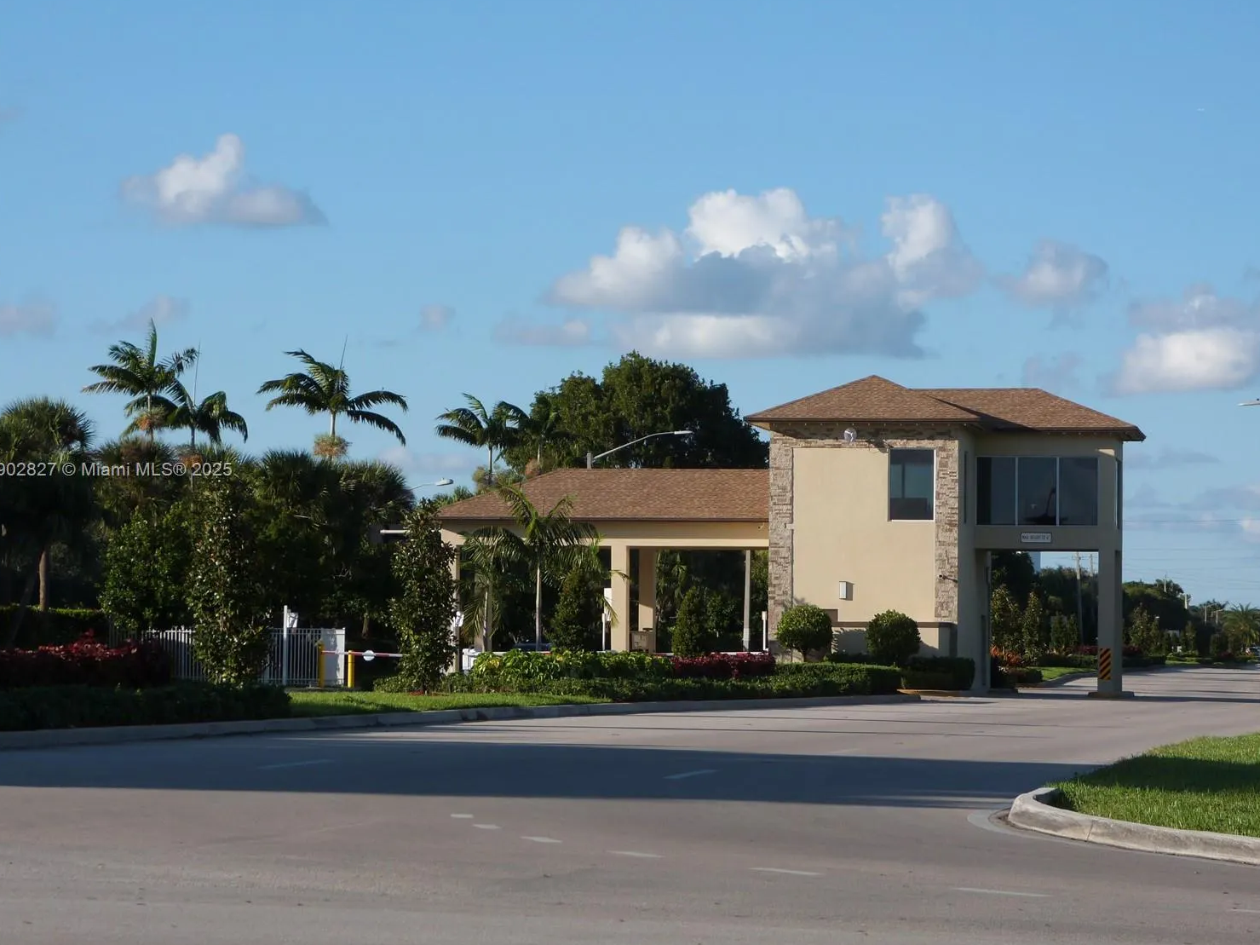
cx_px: 642
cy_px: 471
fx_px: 4804
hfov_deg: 14.9
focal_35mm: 132
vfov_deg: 11.2
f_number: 3.6
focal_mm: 21.9
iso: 100
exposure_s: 1/800
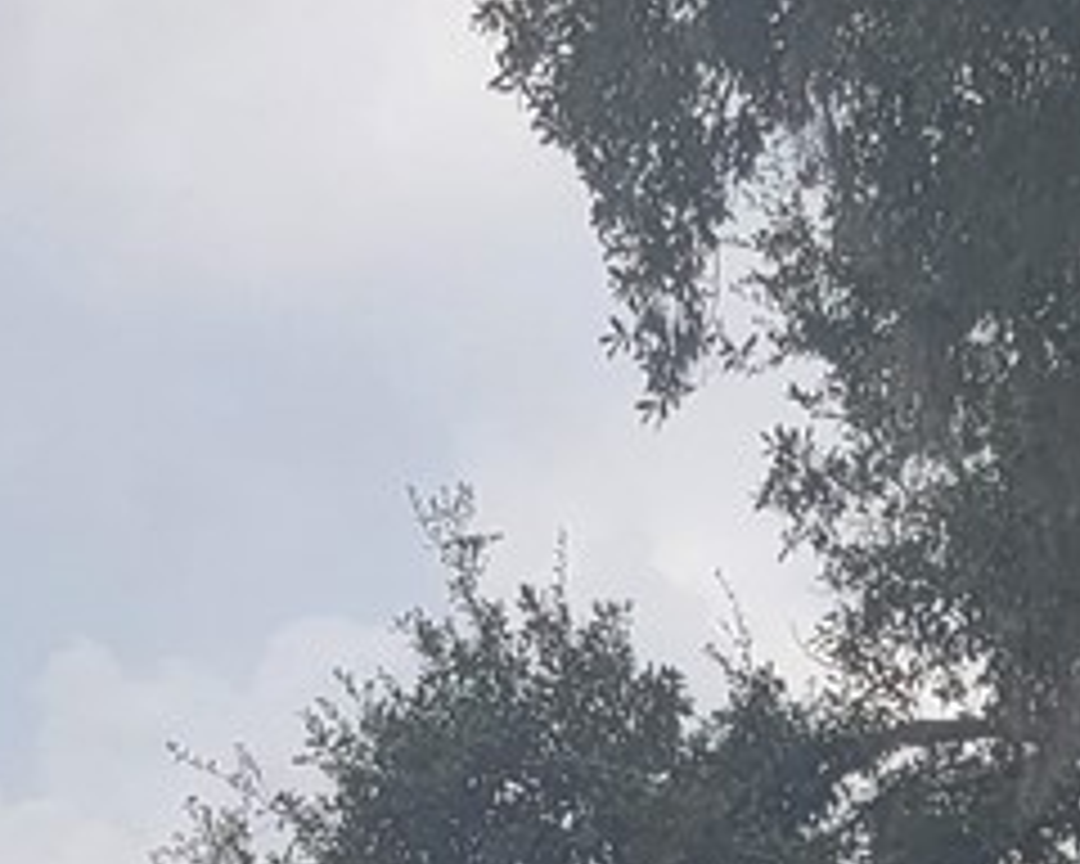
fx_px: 5402
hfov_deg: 11.3
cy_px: 1863
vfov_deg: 8.6
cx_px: 50
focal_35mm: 169
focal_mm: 5.4
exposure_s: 1/907
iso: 40
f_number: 1.8
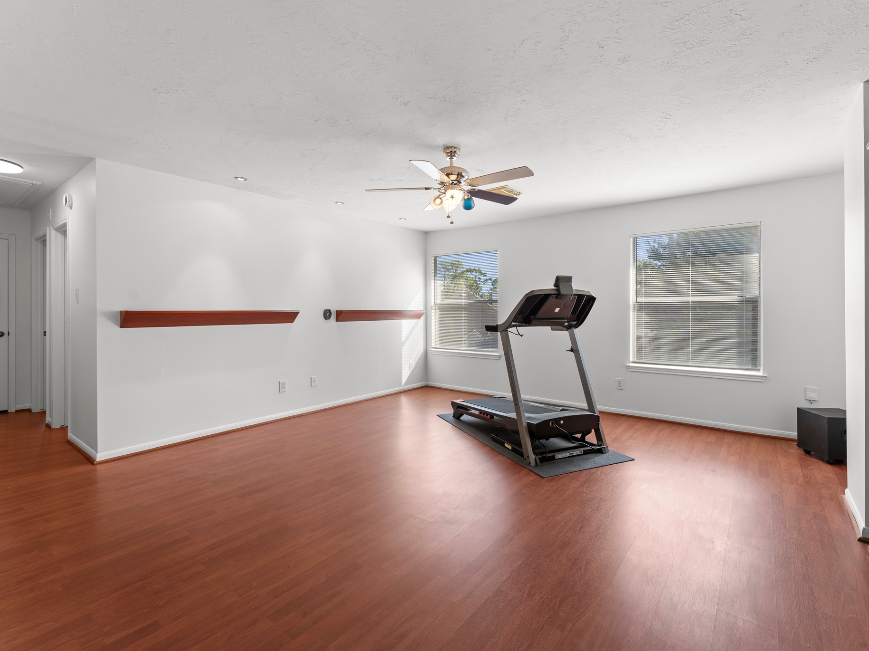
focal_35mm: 16
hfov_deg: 94.5
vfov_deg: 78.1
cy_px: 314
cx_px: 443
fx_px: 402
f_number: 8
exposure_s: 1/5
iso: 400
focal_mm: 14
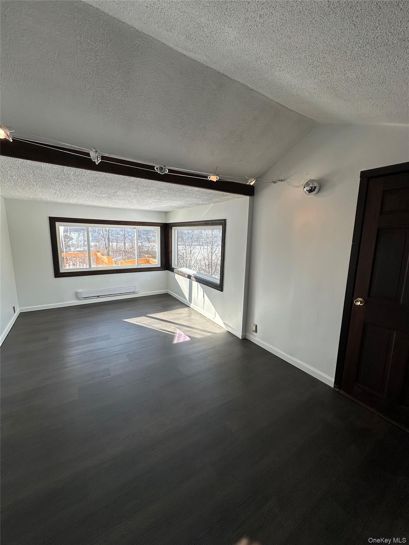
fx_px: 221
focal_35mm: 14
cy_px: 272
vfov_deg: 102.1
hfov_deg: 85.7
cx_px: 204
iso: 40
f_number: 2.2
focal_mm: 2.22
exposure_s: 1/285
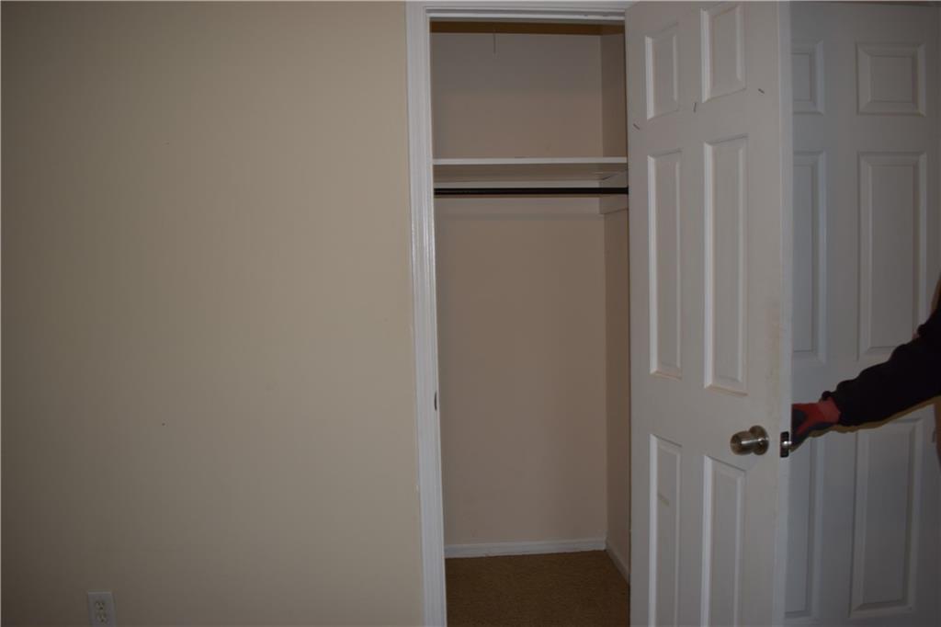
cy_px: 314
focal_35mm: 27
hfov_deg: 67.4
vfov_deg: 47.9
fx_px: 705
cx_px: 470
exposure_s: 1/50
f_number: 3.5
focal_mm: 18
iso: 200
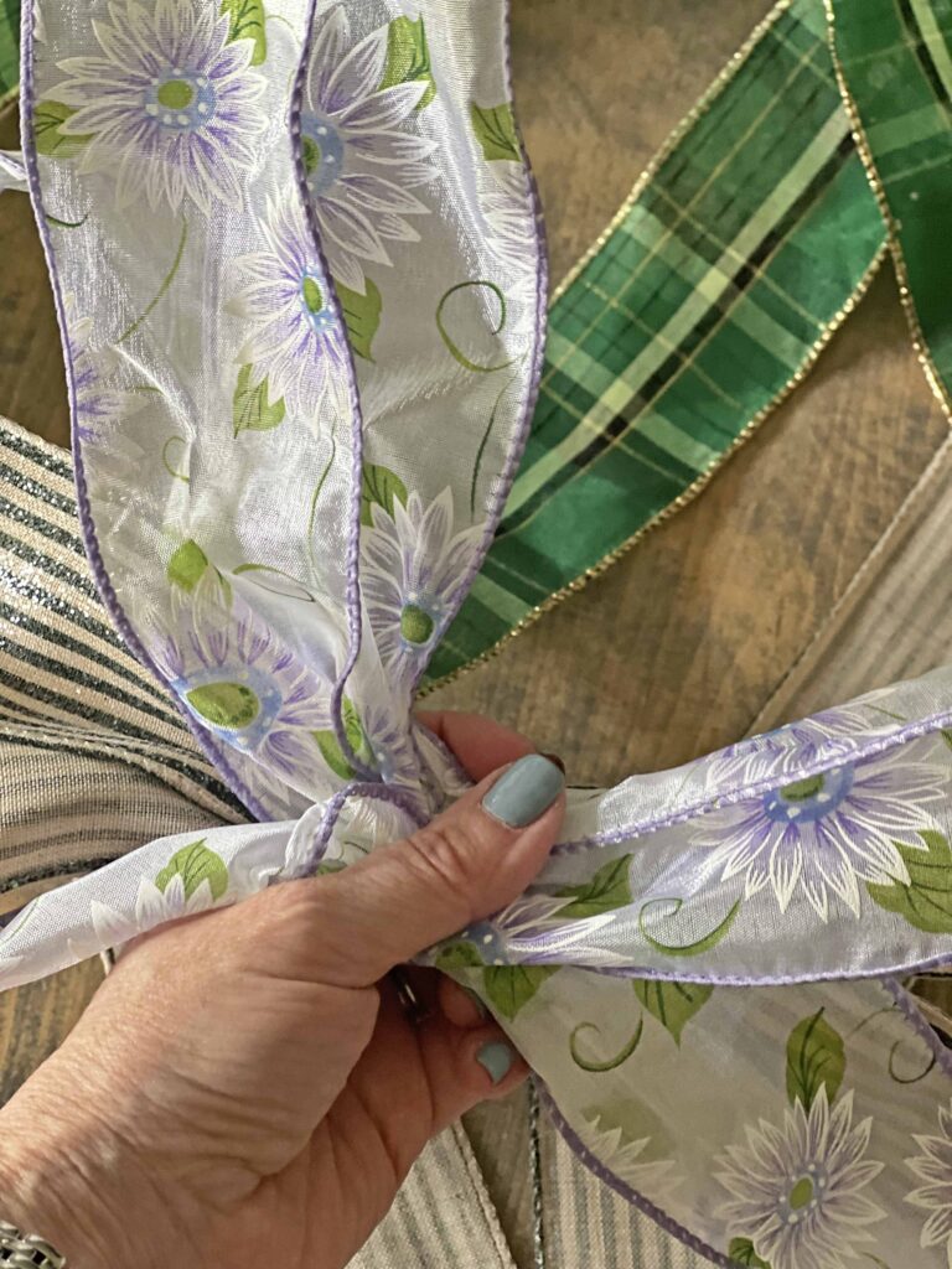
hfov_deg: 19.1
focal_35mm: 77
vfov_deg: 25.3
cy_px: 634
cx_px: 476
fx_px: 2824
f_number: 2.8
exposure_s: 1/40
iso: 250
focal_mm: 9
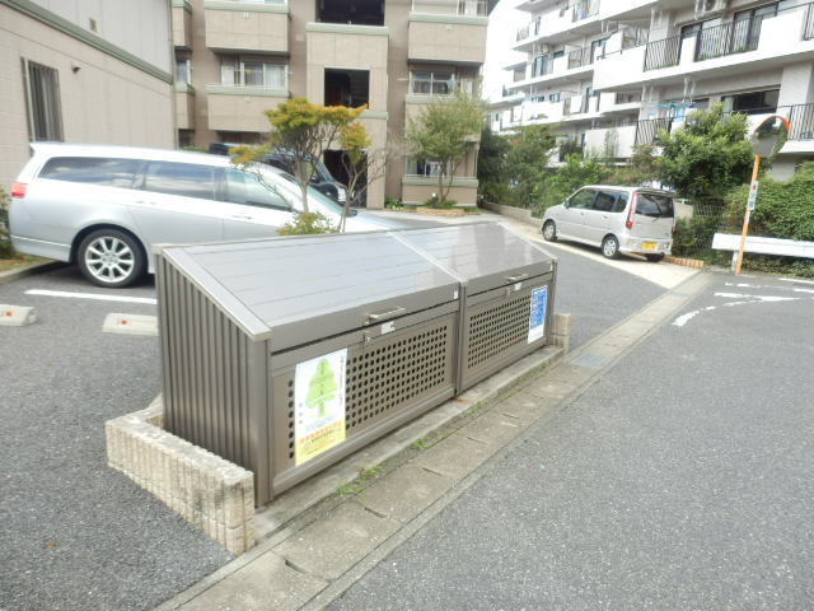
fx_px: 564
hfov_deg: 71.6
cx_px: 407
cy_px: 306
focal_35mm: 24
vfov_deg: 56.8
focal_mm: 4.2
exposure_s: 1/200
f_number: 3
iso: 80
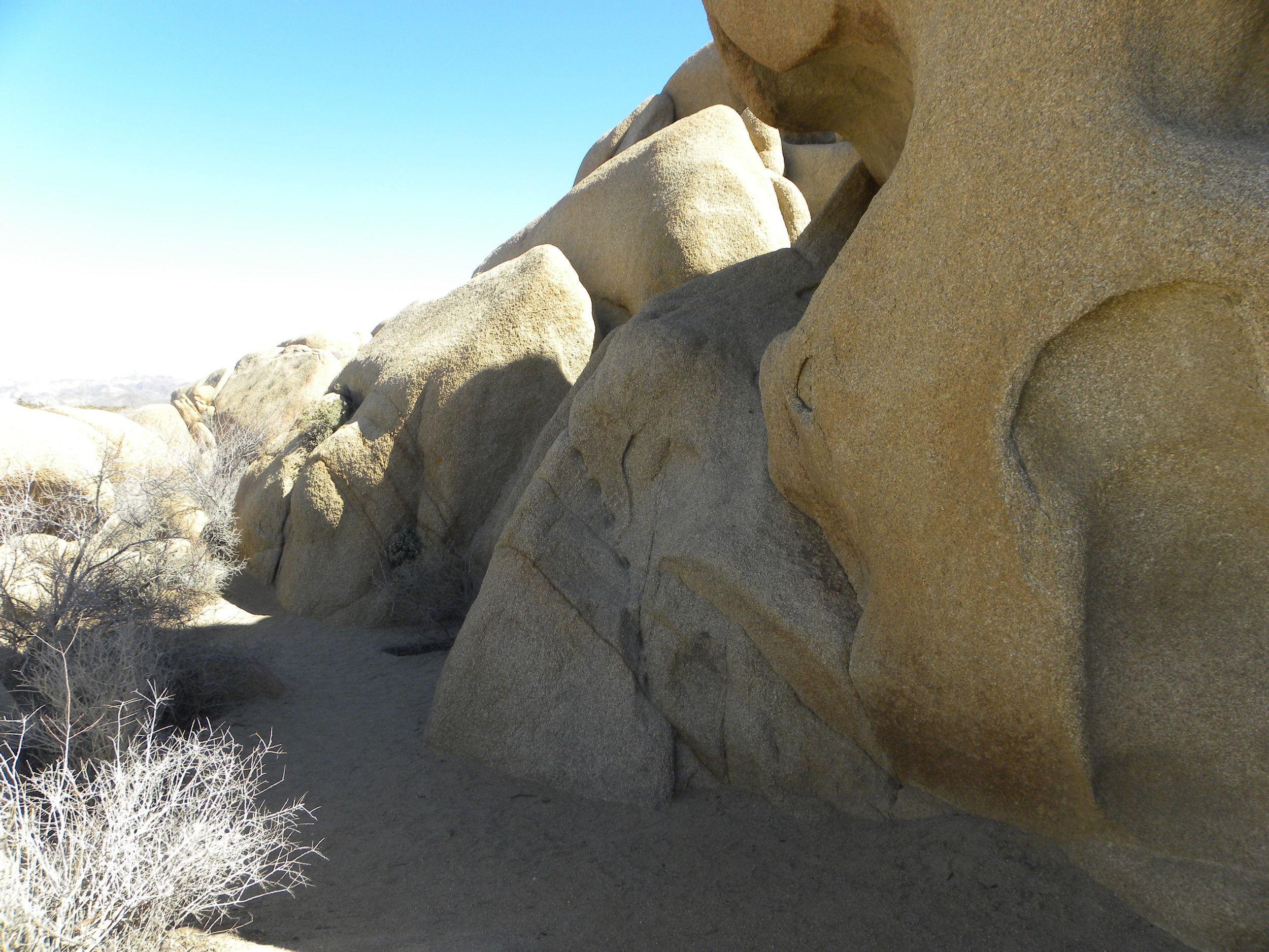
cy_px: 476
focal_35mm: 26
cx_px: 634
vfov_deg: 53.1
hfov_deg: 67.3
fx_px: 953
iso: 64
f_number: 5
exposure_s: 1/169
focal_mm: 4.6
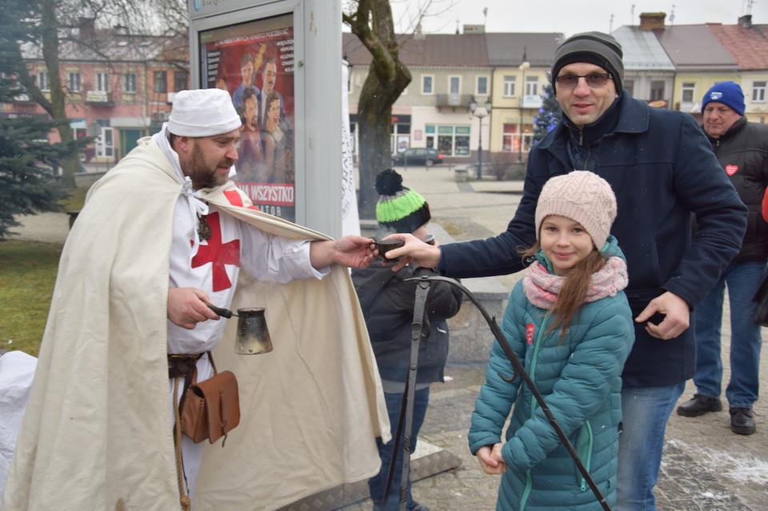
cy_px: 256
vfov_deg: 34.2
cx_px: 384
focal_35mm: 39
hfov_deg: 49.6
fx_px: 832
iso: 220
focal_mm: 26
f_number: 4
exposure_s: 1/125
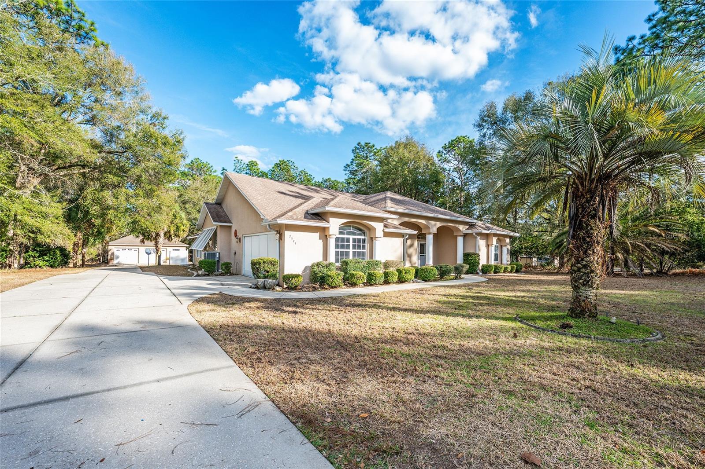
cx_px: 352
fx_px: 274
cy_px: 234
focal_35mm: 14
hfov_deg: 104.3
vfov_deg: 81.2
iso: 500
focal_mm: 14
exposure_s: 1/500
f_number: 7.1
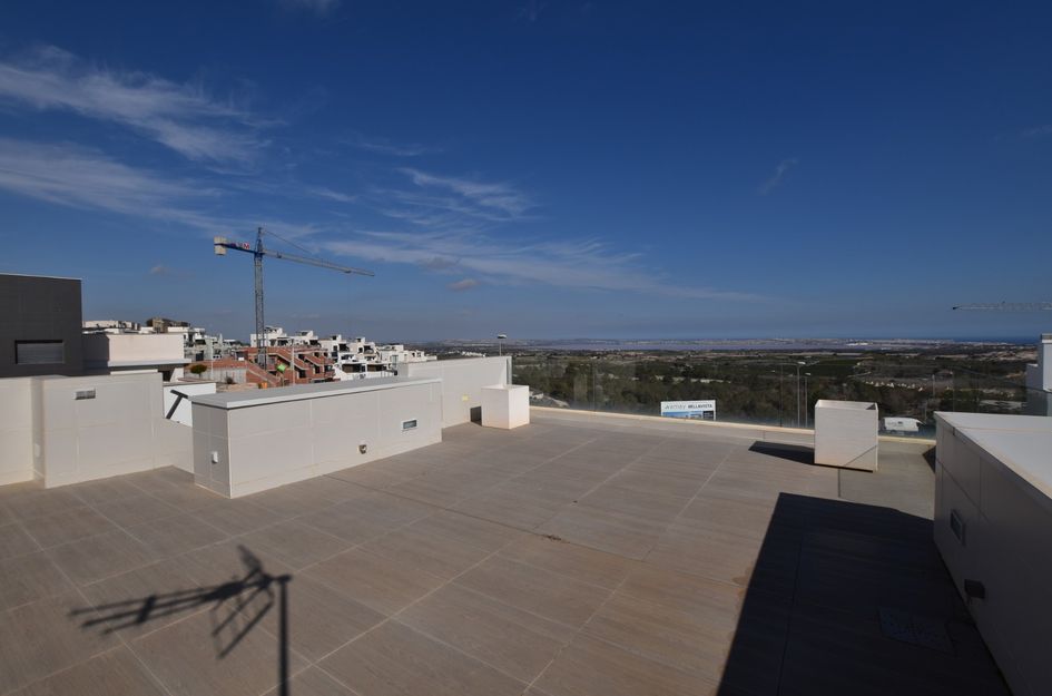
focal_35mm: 15
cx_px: 526
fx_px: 437
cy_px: 348
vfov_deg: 77.0
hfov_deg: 100.5
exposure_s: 1/1250
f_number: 10
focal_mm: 10
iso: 200
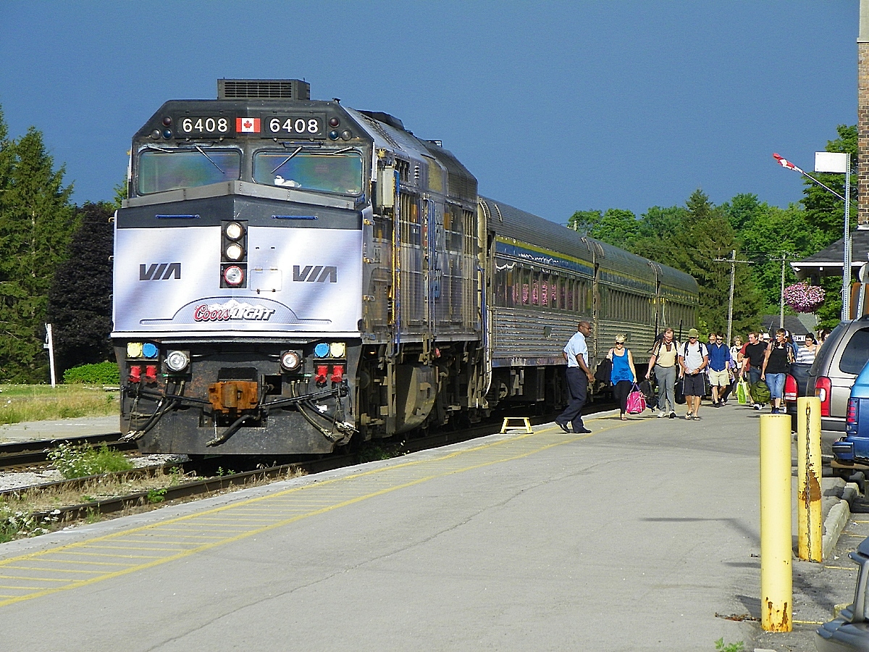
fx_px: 4619
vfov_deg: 8.1
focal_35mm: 184
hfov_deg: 10.7
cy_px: 326
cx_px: 434
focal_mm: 32.7
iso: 64
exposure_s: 1/500
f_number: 4.5
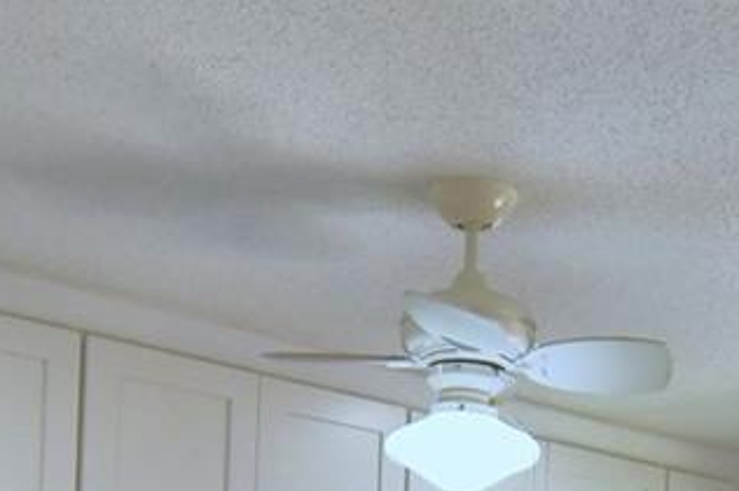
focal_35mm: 76
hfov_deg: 26.3
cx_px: 554
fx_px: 1558
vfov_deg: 16.2
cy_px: 753
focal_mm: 10
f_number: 4.5
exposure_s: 1/125
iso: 250
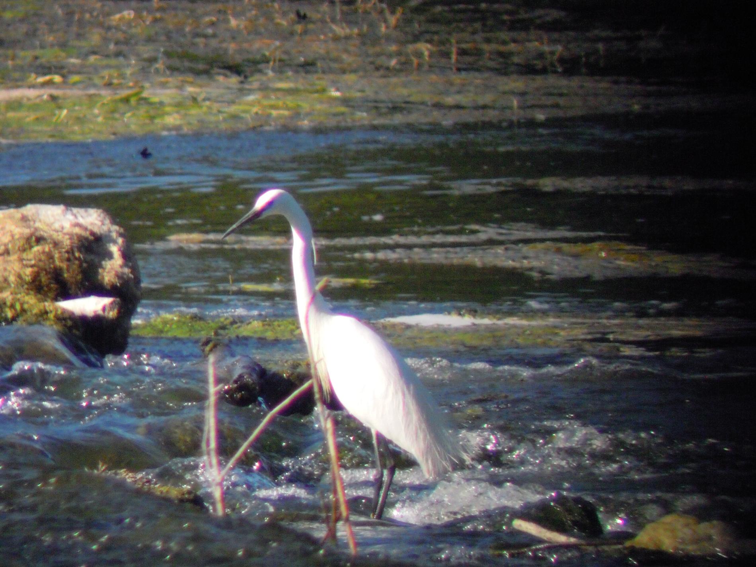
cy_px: 284
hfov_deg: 14.1
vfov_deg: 10.6
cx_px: 378
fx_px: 3058
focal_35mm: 140
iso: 800
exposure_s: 1/800
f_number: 6.6
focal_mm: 25
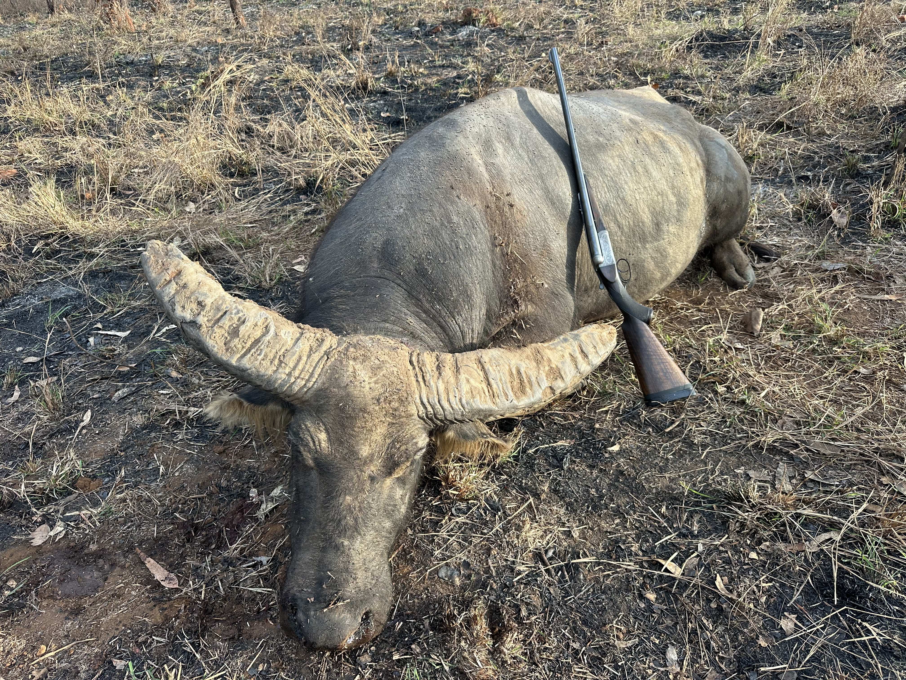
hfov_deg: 71.6
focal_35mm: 24
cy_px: 340
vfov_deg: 56.8
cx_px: 453
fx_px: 628
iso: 80
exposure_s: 1/486
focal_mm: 6.86
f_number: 1.78
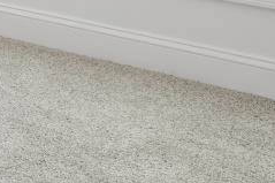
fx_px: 725
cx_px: -426
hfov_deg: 13.6
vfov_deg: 12.2
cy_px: -221
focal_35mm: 95
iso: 320
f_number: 8
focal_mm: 15.5
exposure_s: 1/6
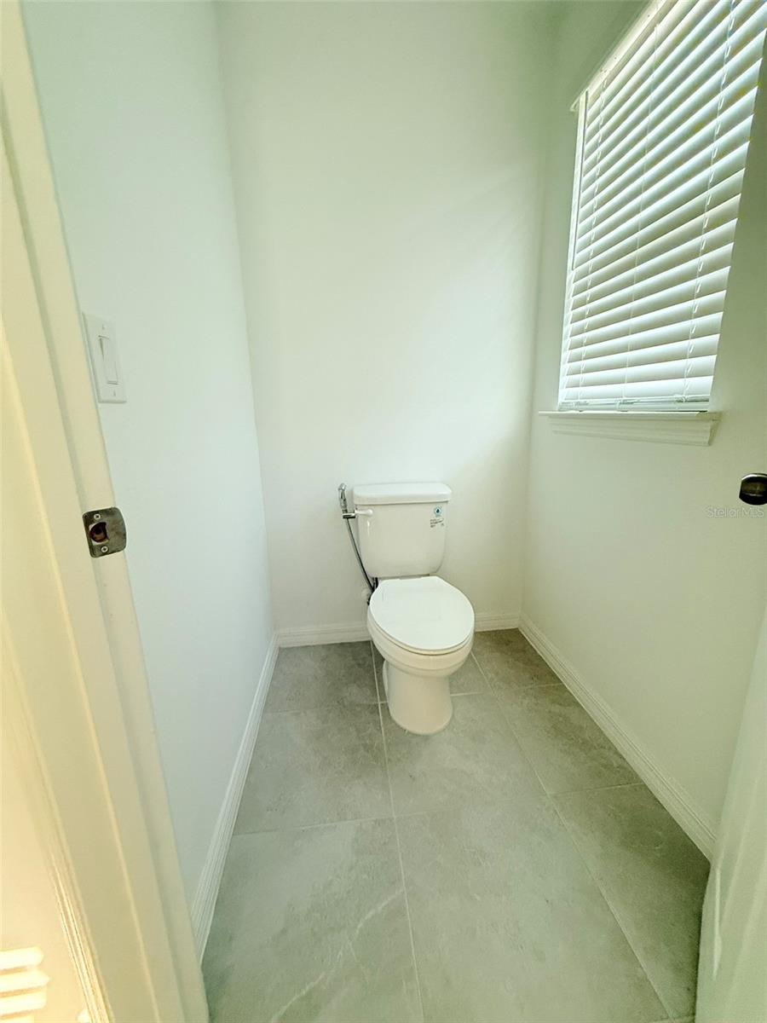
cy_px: 512
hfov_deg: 85.7
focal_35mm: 14
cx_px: 384
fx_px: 414
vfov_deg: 102.1
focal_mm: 2.22
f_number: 2.2
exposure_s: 1/99
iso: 250
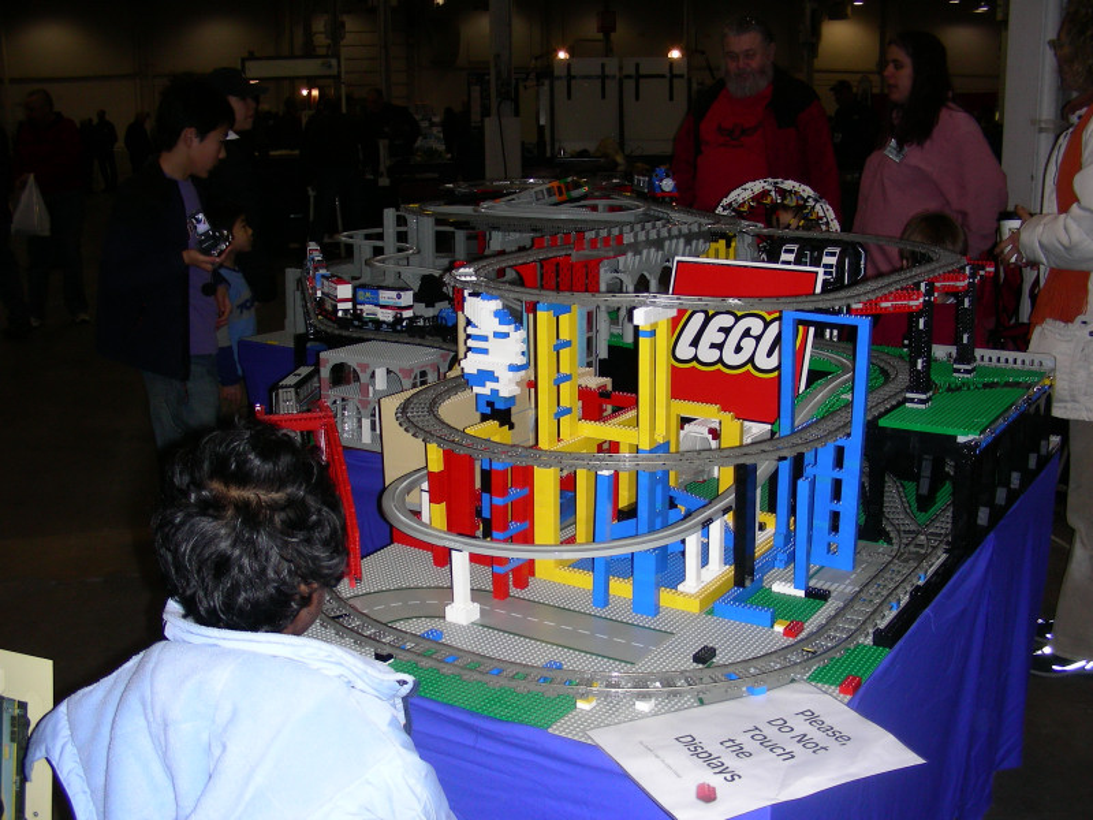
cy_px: 410
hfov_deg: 49.0
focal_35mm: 38
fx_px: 1200
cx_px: 546
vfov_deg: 37.7
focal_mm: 6.3
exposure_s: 1/60.1
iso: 83
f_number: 3.5
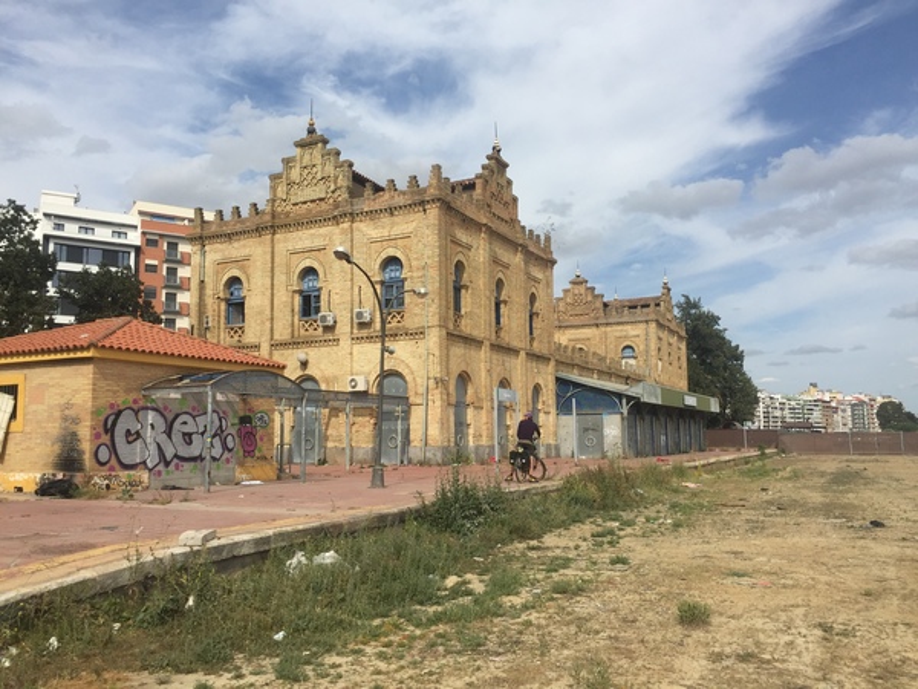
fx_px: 769
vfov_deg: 48.2
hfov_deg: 61.7
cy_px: 344
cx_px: 459
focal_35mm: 29
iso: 32
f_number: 2.2
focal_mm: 4.15
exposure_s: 1/3049
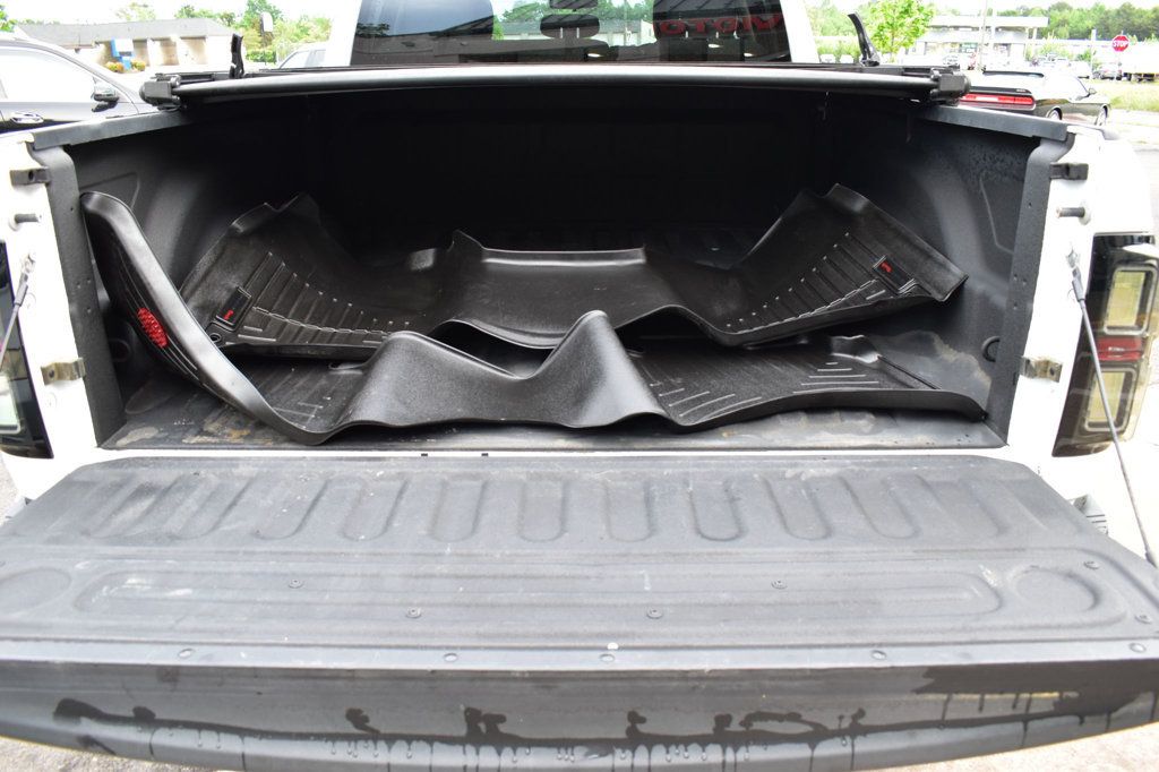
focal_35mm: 27
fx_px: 869
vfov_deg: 47.9
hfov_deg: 67.4
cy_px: 386
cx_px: 580
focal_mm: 18
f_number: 6.3
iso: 400
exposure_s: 1/15
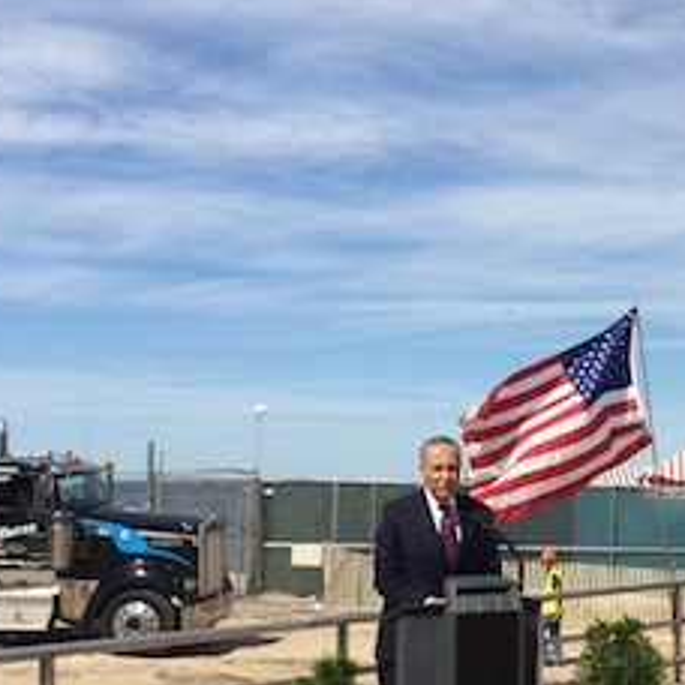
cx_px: 820
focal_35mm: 72
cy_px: 475
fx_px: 1612
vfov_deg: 23.8
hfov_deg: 22.2
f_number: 2.2
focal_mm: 4.15
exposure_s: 1/4115
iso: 32
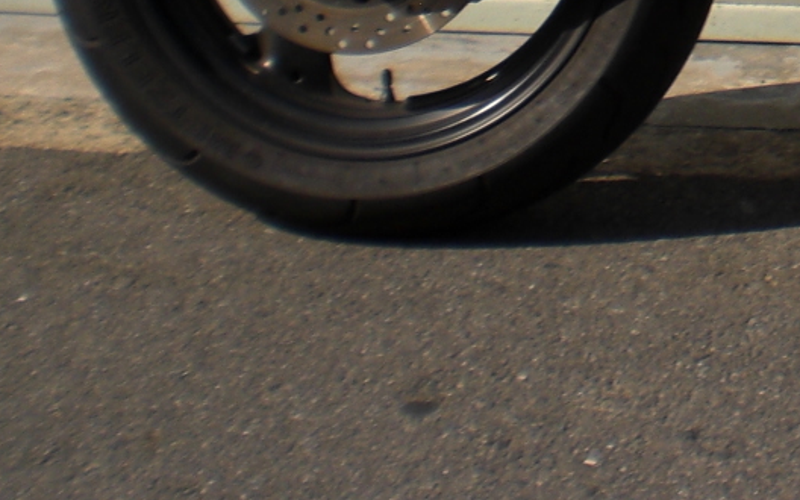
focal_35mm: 122
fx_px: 2660
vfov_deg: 10.2
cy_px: -373
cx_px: 1089
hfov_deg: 16.1
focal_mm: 6.3
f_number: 4.4
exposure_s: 1/320
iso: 50
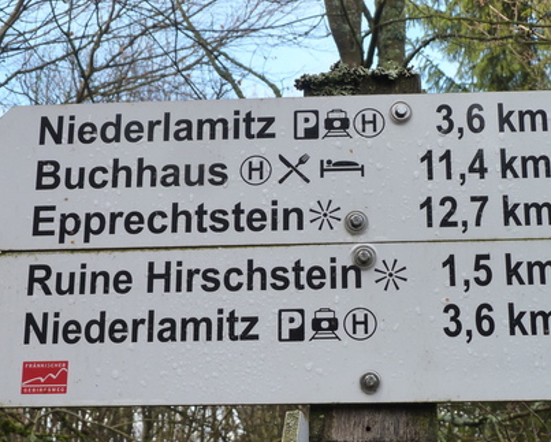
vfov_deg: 25.0
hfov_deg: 30.9
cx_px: 313
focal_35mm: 61
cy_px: 271
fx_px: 995
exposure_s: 1/100
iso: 125
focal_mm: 6.9
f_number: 4
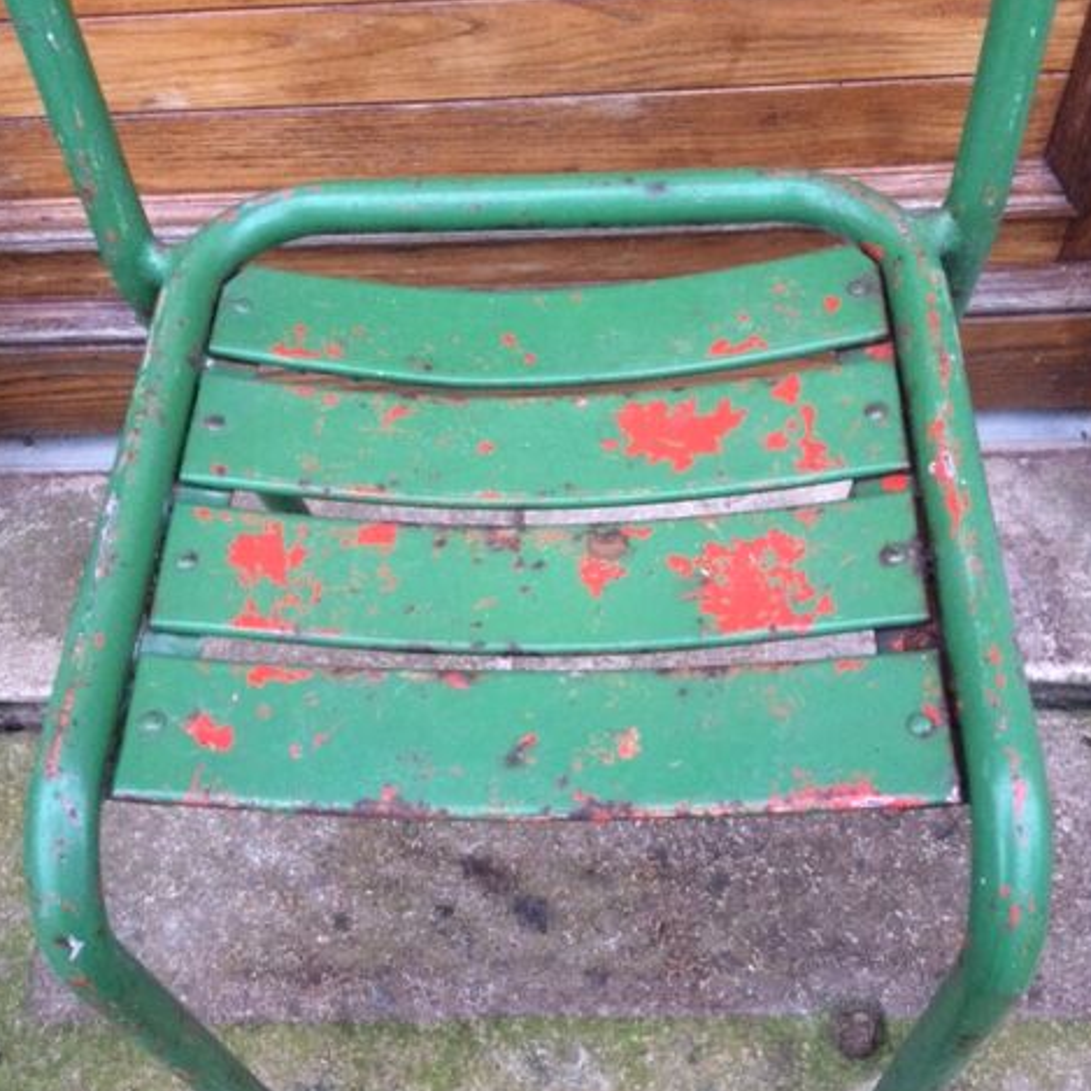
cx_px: 544
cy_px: 651
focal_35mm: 35
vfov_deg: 47.0
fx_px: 1248
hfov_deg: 47.2
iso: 250
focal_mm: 4.15
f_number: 2.2
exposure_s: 1/20
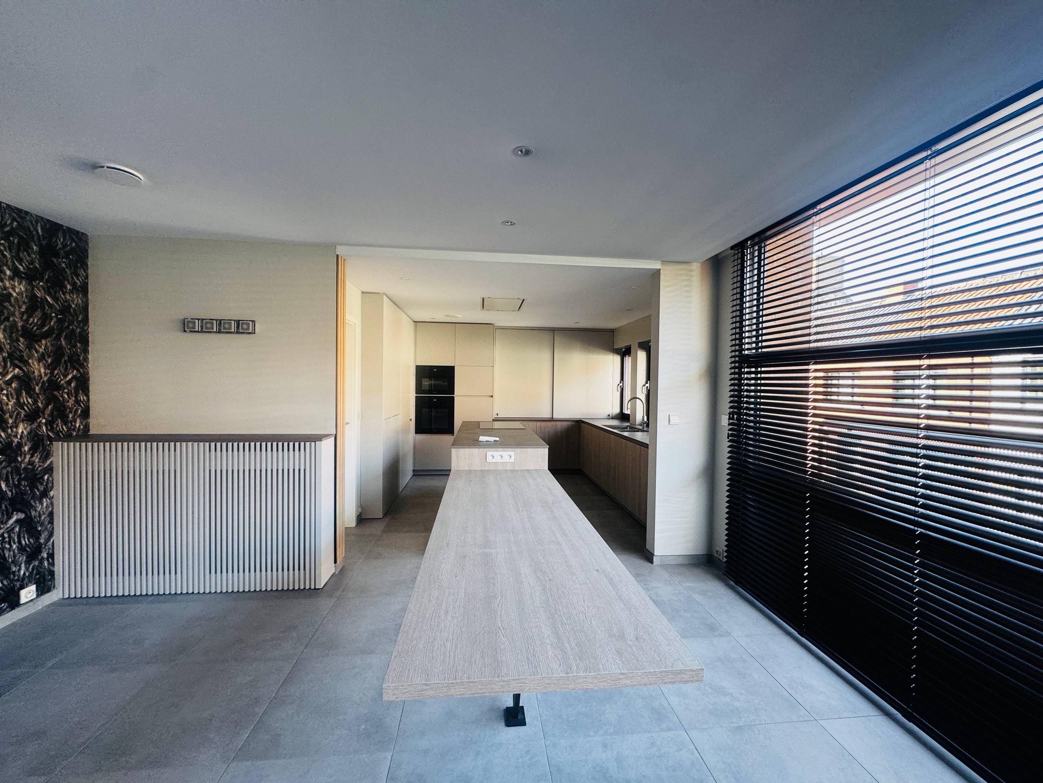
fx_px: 422
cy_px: 392
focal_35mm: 14
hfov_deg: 102.1
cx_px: 522
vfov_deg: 85.7
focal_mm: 2.22
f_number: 2.2
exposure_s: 1/99
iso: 160
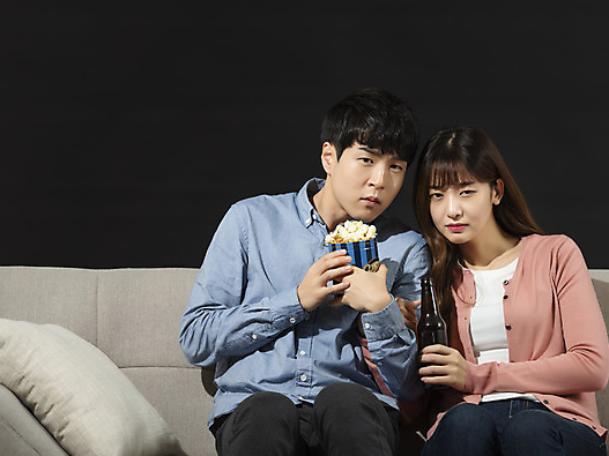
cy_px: 230
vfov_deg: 9.7
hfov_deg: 12.9
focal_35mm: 153
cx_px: 332
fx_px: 2691
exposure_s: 1/125
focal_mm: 140
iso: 100
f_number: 4.5
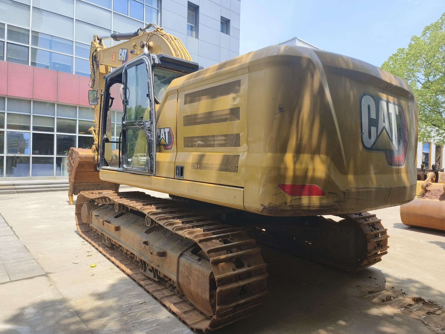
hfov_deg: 73.9
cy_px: 167
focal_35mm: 23
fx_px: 296
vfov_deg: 58.9
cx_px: 222
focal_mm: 5.5
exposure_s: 1/909
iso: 72
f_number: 1.75
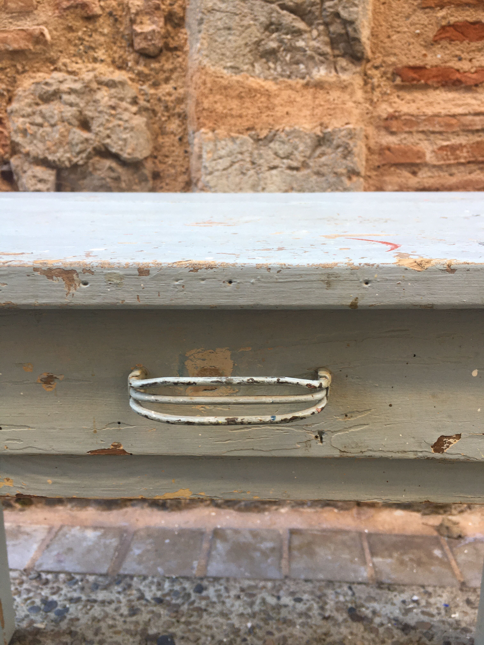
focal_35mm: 29
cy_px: 322
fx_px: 541
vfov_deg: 61.7
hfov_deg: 48.2
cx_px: 242
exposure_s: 1/50
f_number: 2.2
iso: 32
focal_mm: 4.15
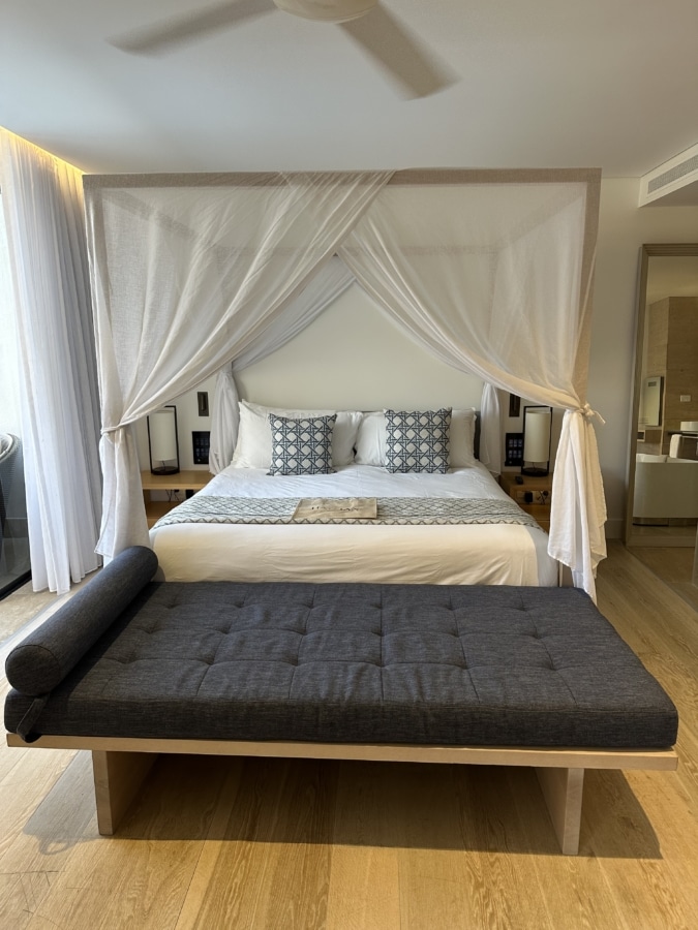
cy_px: 465
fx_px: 645
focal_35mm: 24
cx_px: 349
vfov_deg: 71.6
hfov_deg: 56.8
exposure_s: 1/100
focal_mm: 6.86
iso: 160
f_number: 1.78
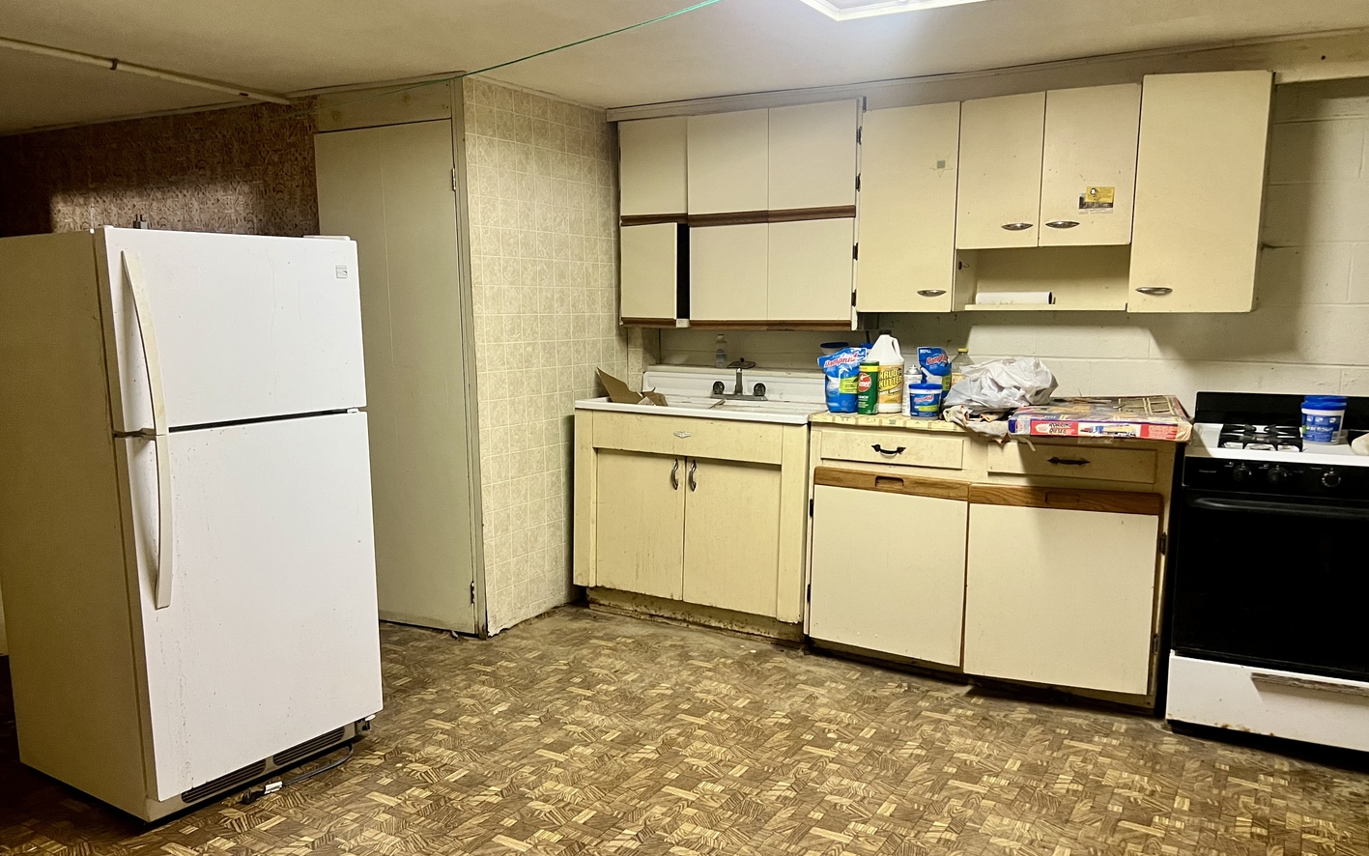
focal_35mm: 28
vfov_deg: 44.5
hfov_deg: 66.5
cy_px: 457
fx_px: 1045
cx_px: 680
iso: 320
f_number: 1.5
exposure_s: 1/60
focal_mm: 5.7
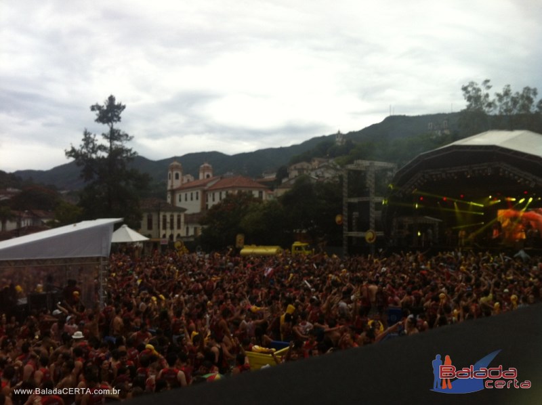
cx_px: 271
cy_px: 202
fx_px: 547
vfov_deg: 40.6
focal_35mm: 35
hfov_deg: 52.7
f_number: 2.8
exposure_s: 1/153
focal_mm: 3.85
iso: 80
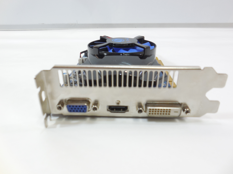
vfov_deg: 53.1
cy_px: 87
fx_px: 175
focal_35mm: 26
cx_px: 116
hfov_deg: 67.3
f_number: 3.5
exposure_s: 1/40
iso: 125
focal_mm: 4.6
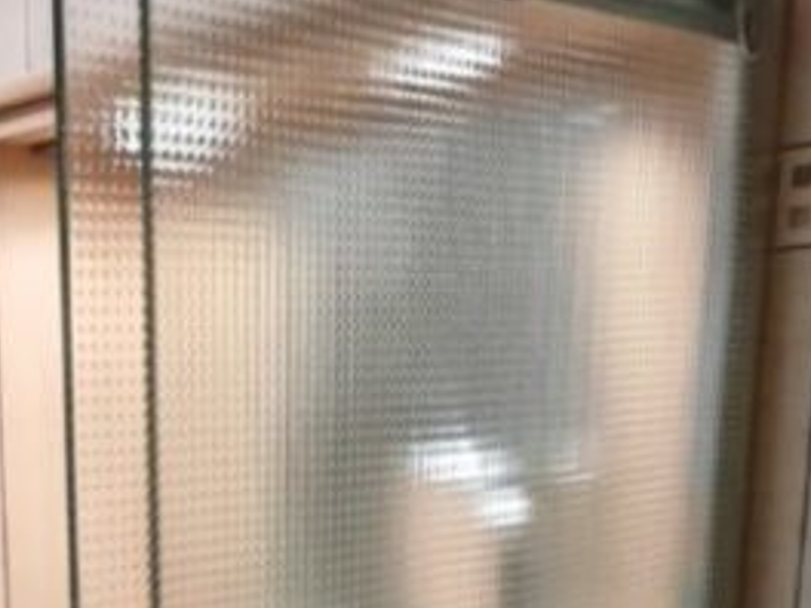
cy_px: 786
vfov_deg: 21.4
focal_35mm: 62
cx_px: -58
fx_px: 1453
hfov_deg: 28.6
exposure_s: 1/50
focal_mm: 1.96
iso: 200
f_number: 2.2
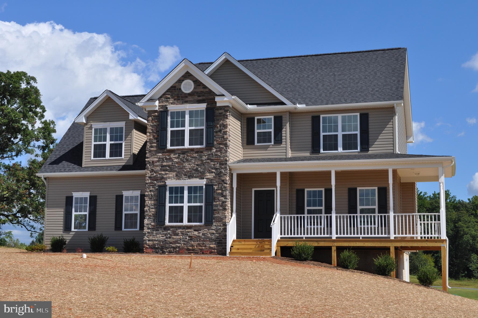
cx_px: 239
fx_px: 696
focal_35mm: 52
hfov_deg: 37.9
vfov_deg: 25.7
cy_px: 159
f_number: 10
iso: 200
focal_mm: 35
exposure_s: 1/400
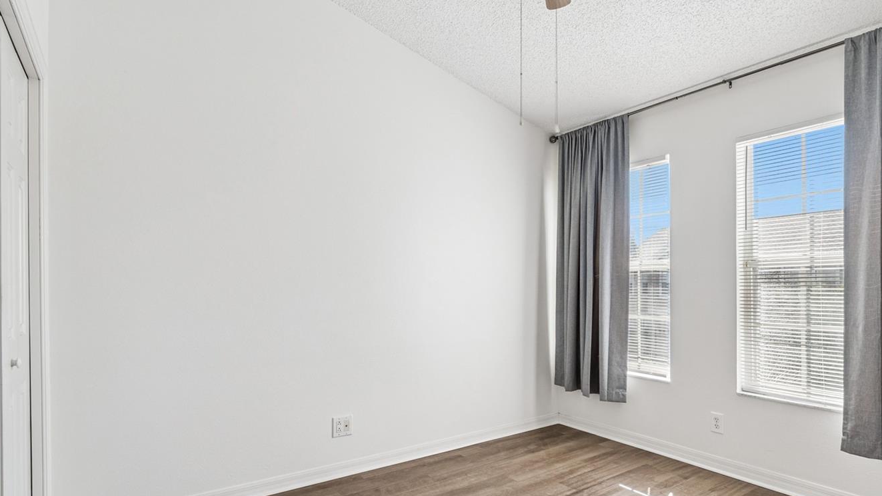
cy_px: 291
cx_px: 481
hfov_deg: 89.3
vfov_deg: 58.0
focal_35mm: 19
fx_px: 444
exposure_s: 1/125
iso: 100
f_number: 7.1
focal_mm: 10
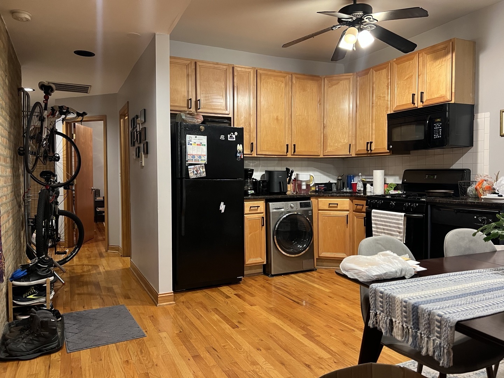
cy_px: 189
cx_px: 252
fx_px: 379
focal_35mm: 26
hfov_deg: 67.3
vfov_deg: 53.1
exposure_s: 1/60
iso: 400
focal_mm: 5.7
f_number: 1.5
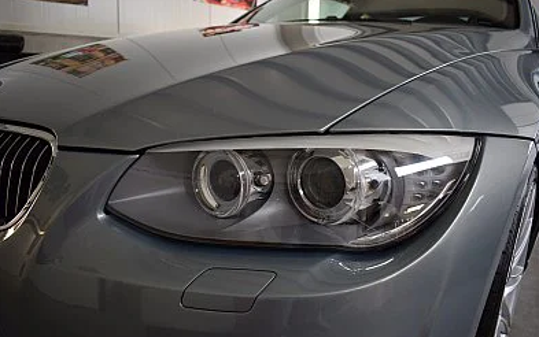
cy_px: 179
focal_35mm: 28
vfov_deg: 44.6
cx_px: 270
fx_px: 411
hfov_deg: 66.4
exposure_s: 1/80
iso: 400
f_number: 4.5
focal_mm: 18
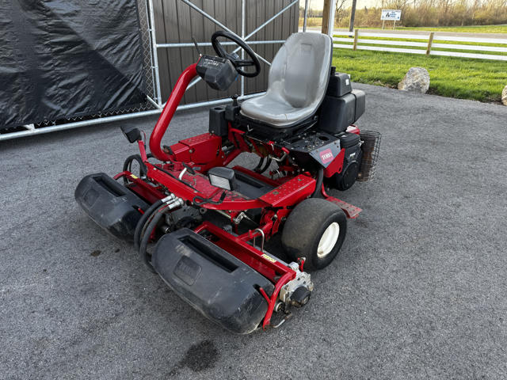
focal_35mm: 24
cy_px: 190
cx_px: 254
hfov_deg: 71.6
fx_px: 352
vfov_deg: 56.8
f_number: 1.78
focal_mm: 6.76
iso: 64
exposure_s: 1/181
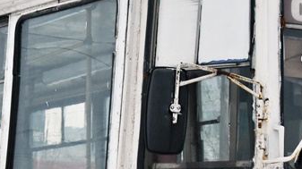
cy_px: 170
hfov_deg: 12.8
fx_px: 1344
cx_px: 69
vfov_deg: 7.2
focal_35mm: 168
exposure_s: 1/160
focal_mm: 30
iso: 800
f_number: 6.3
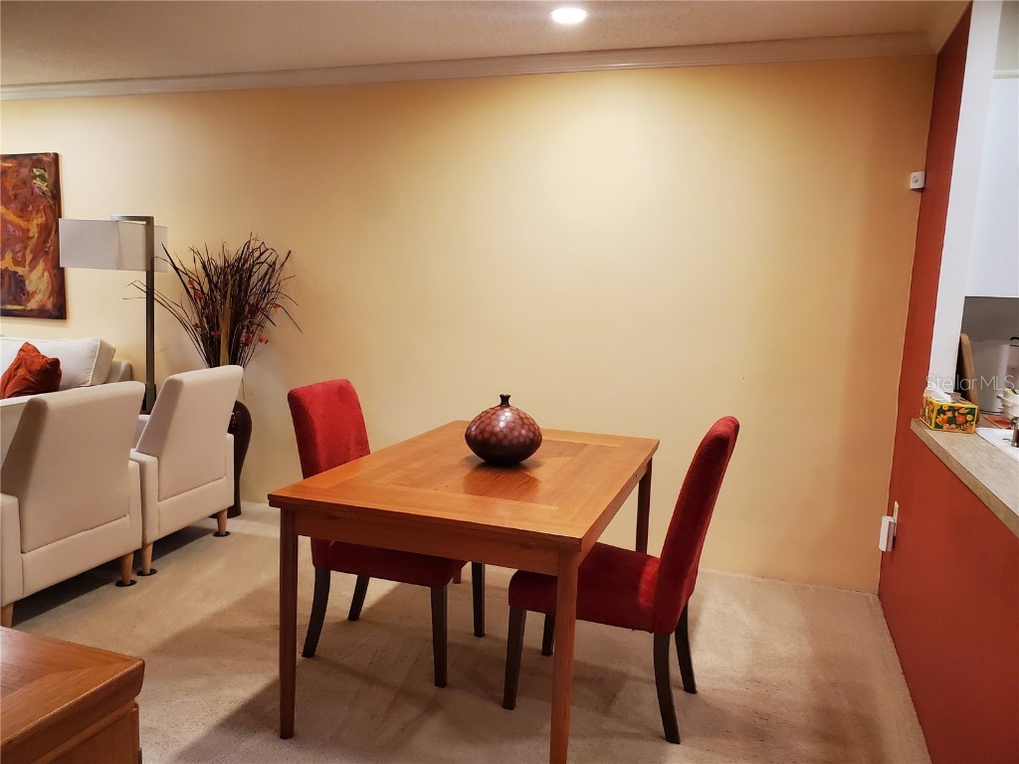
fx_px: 765
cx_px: 510
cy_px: 382
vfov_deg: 53.1
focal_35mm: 26
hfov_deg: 67.3
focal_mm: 4.3
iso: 320
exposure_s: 1/120
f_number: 2.4
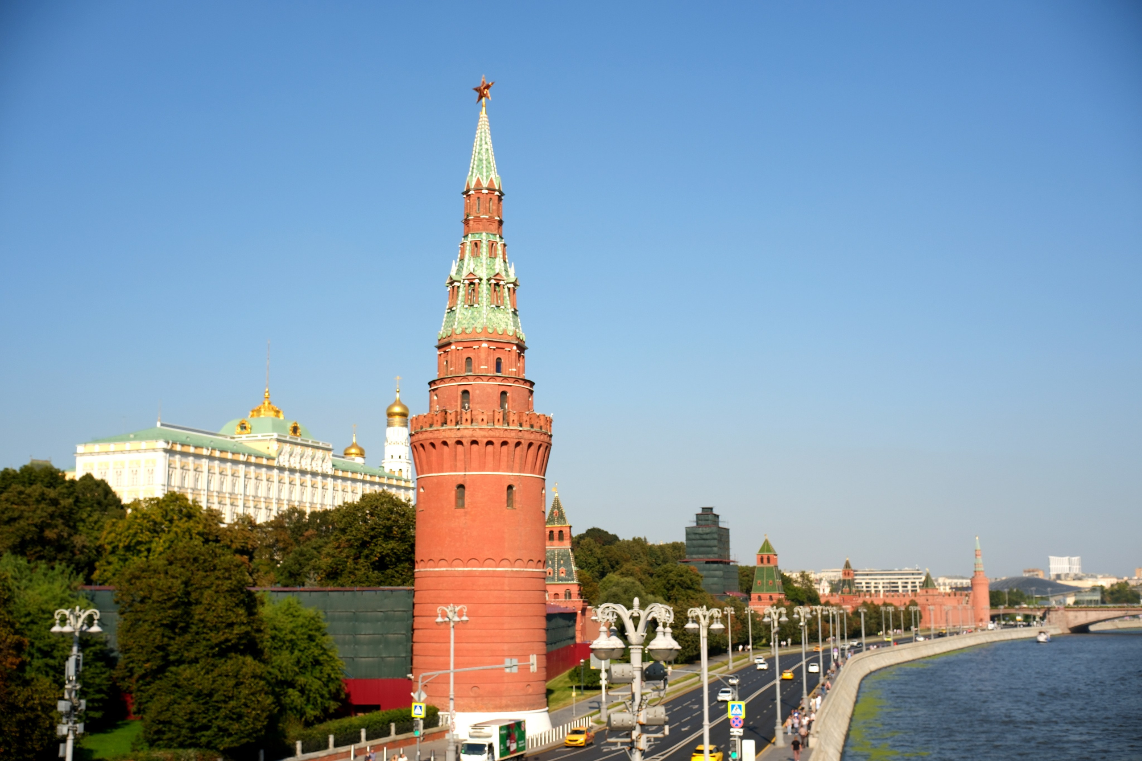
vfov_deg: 32.6
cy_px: 380
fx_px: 1301
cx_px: 571
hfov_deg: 47.4
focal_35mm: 41
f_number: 8
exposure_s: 1/400
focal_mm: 27
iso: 160
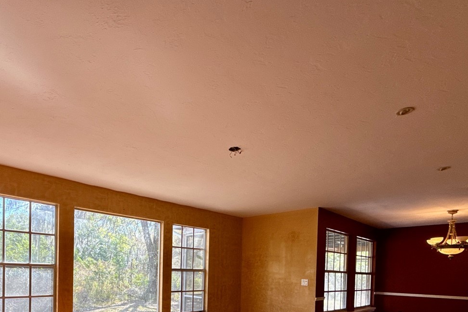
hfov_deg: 72.6
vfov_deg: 47.9
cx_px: 177
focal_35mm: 24
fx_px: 312
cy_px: 278
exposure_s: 1/99
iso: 80
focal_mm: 2.22
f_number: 2.2
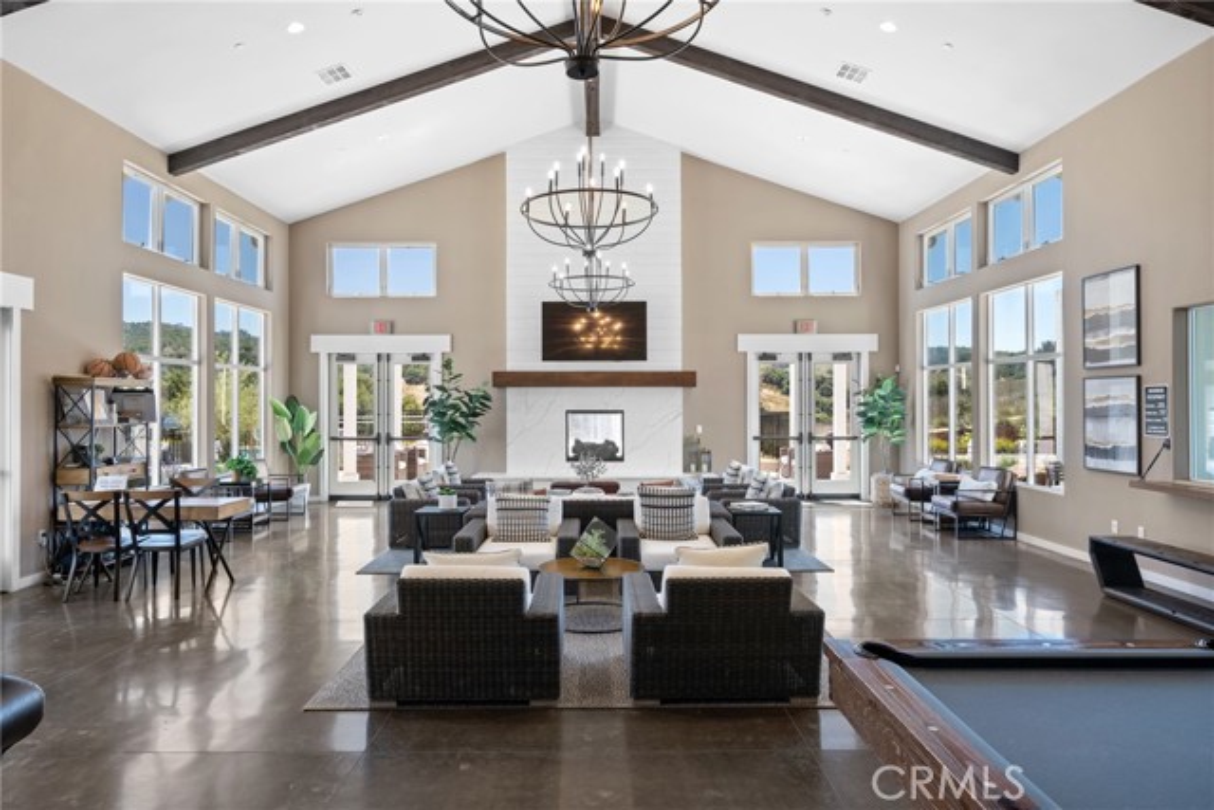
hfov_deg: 78.6
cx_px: 607
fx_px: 742
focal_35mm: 22
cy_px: 405
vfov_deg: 57.3
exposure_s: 1/5
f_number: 8
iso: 500
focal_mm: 22
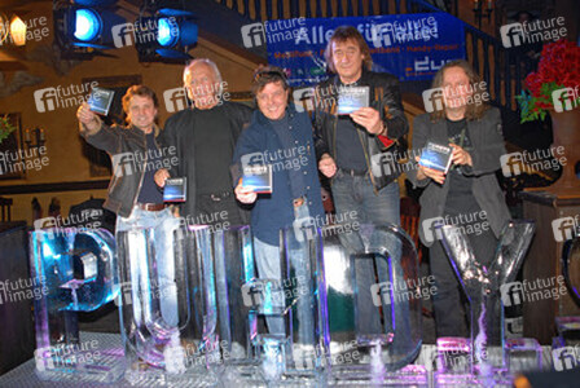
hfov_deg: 11.4
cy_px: 194
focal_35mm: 180
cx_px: 290
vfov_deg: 7.7
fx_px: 2904
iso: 200
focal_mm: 120
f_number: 7.1
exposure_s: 1/30
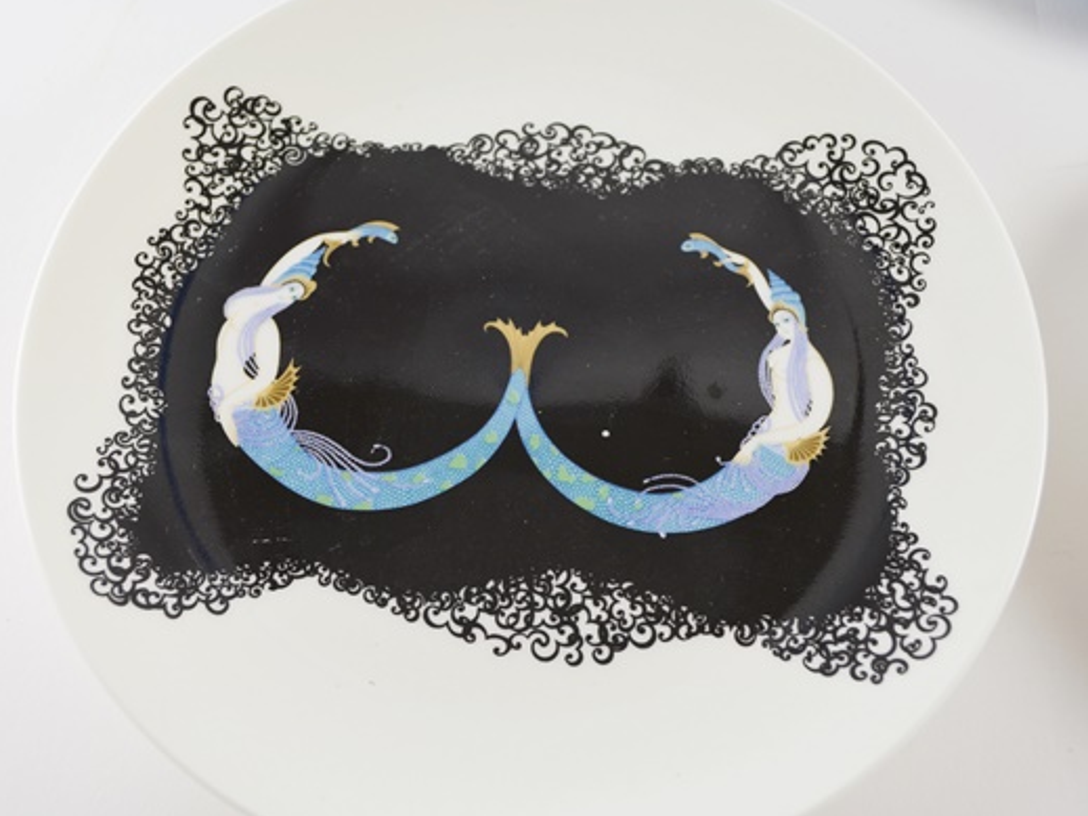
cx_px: 484
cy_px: 401
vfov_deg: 35.9
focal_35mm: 40
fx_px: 1257
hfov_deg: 46.7
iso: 400
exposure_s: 1/125
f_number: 5.6
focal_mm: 24
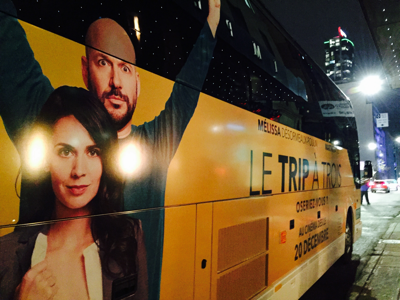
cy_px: 150
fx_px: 335
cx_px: 200
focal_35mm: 29
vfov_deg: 48.2
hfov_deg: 61.7
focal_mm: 4.15
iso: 1600
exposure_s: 1/15
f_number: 2.2
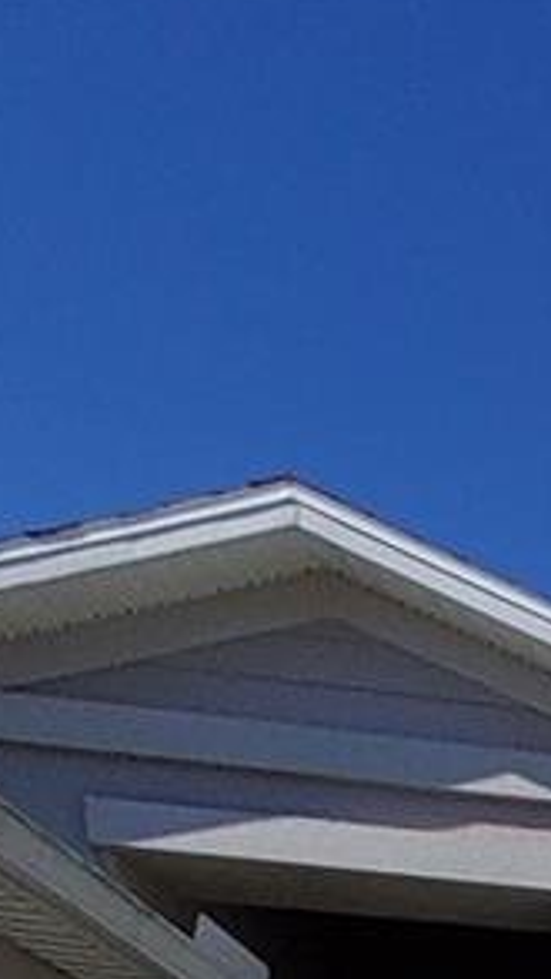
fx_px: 1505
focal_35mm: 58
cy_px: 1741
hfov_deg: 14.7
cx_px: 1266
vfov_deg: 22.3
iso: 50
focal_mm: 1.13
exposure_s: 1/2517
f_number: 2.2
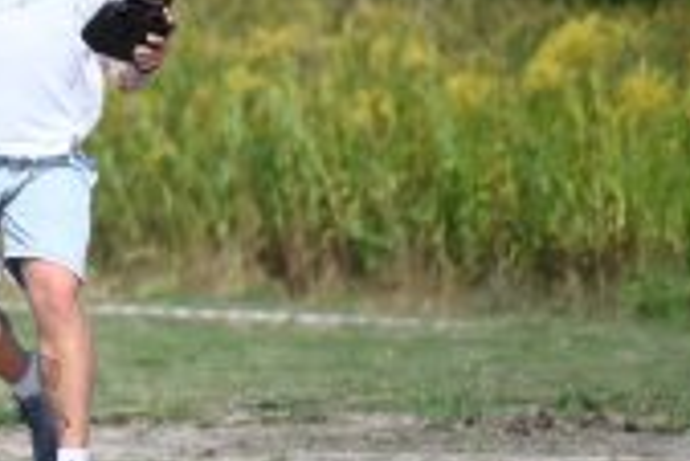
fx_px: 22559
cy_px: 49
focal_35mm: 1176
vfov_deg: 1.2
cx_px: -259
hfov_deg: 1.8
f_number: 6.3
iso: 640
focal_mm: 400
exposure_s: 1/2500
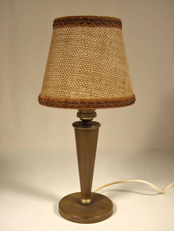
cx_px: 87
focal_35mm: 41
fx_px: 275
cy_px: 116
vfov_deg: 45.8
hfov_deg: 35.1
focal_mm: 7.5
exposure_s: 1/50
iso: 100
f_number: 3.8
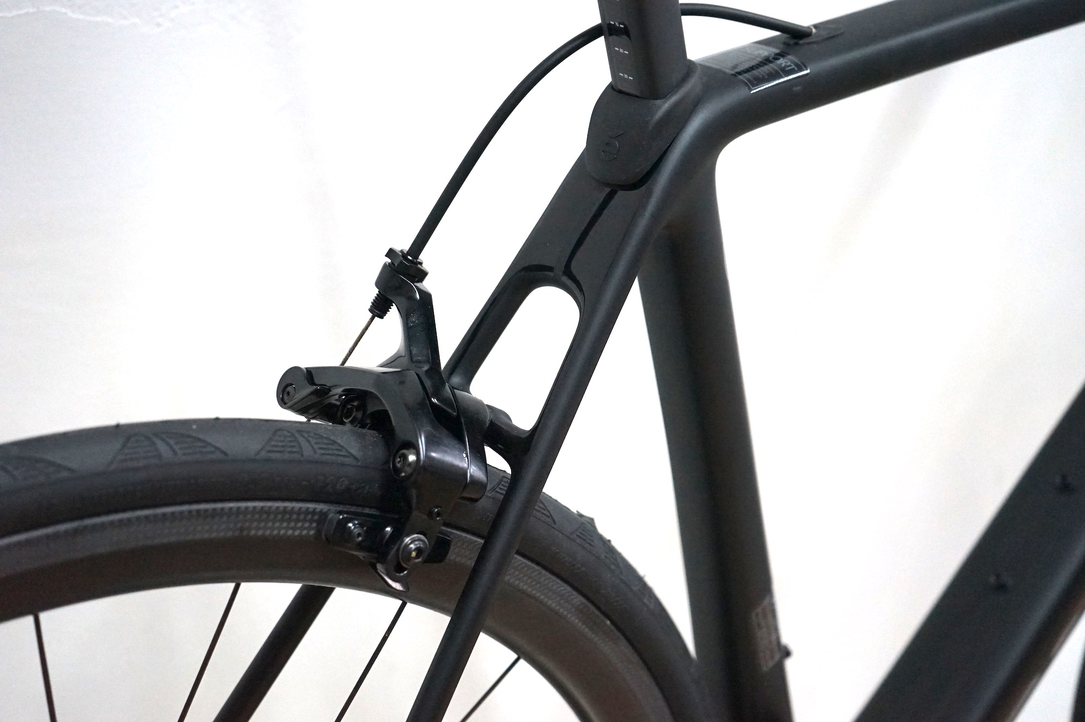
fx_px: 1445
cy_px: 361
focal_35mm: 48
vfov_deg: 28.0
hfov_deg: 41.1
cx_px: 542
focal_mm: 48
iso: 4000
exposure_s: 1/160
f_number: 5
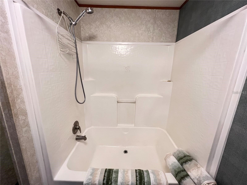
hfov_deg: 106.2
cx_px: 124
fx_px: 93
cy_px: 92
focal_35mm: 13
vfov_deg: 89.9
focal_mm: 1.57
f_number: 1.8
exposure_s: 1/60
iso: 500
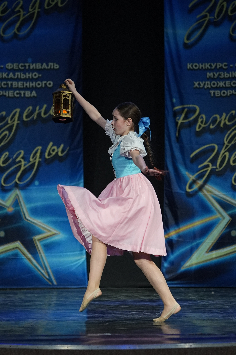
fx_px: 2281
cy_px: 178
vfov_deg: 8.9
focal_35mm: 232
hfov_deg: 5.9
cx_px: 118
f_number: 2.8
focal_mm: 155
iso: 2500
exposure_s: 1/500
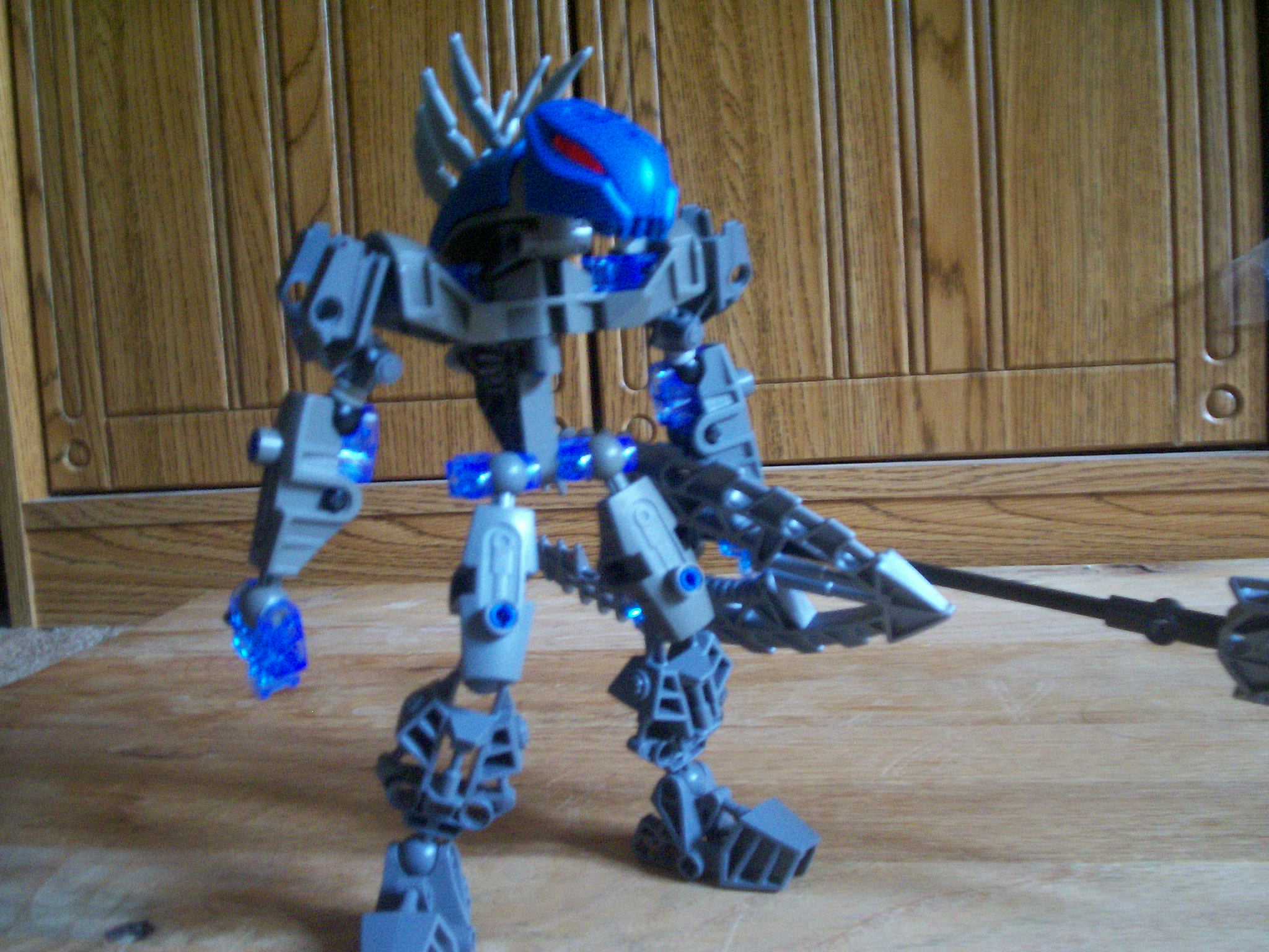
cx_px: 634
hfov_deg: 51.4
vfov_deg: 39.7
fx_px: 1320
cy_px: 476
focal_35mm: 36
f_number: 4.5
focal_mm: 5.9
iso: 273
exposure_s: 1/8
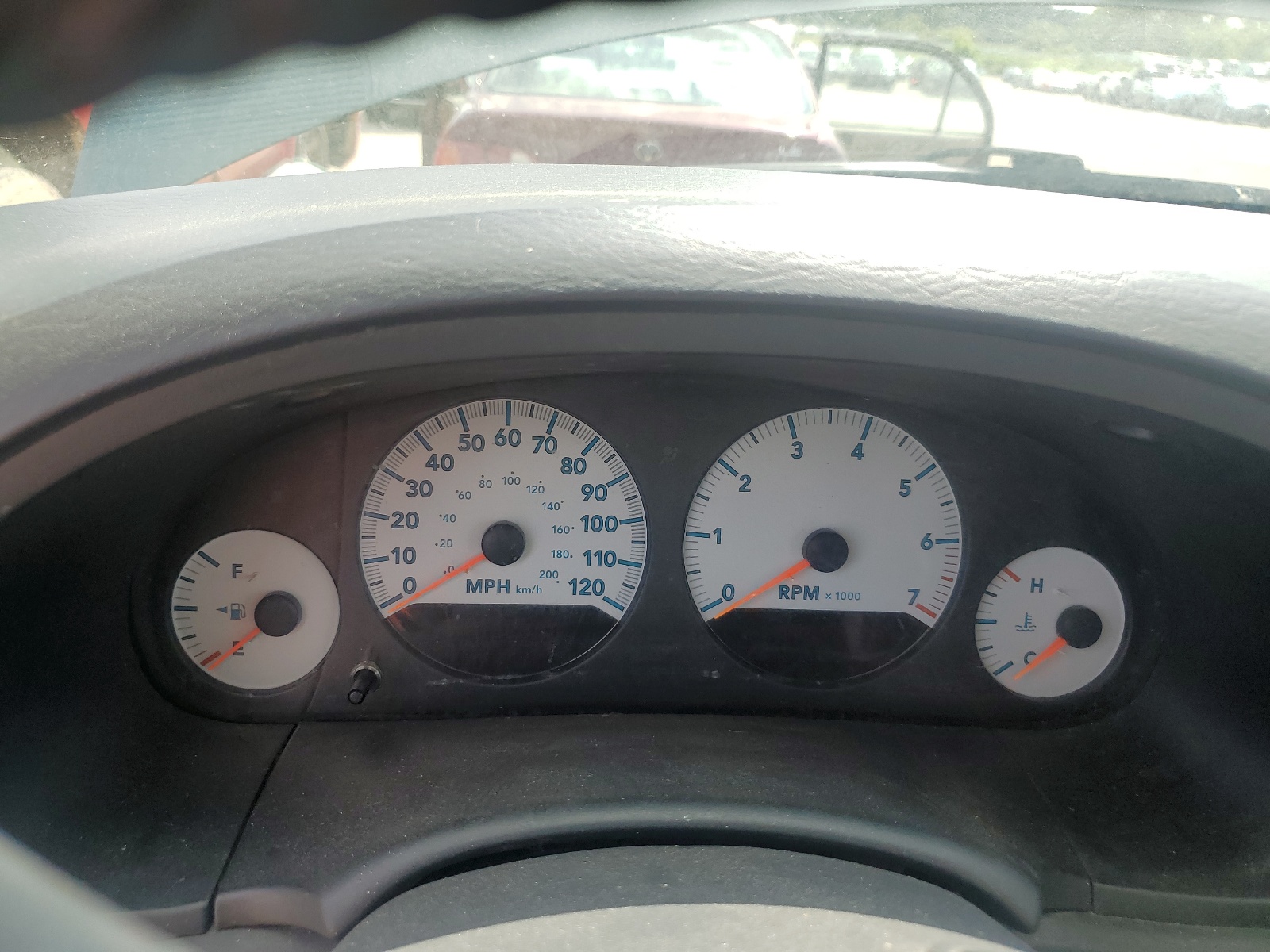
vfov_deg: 53.1
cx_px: 635
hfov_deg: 67.3
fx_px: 954
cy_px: 476
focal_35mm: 26
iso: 50
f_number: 1.5
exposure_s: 1/556
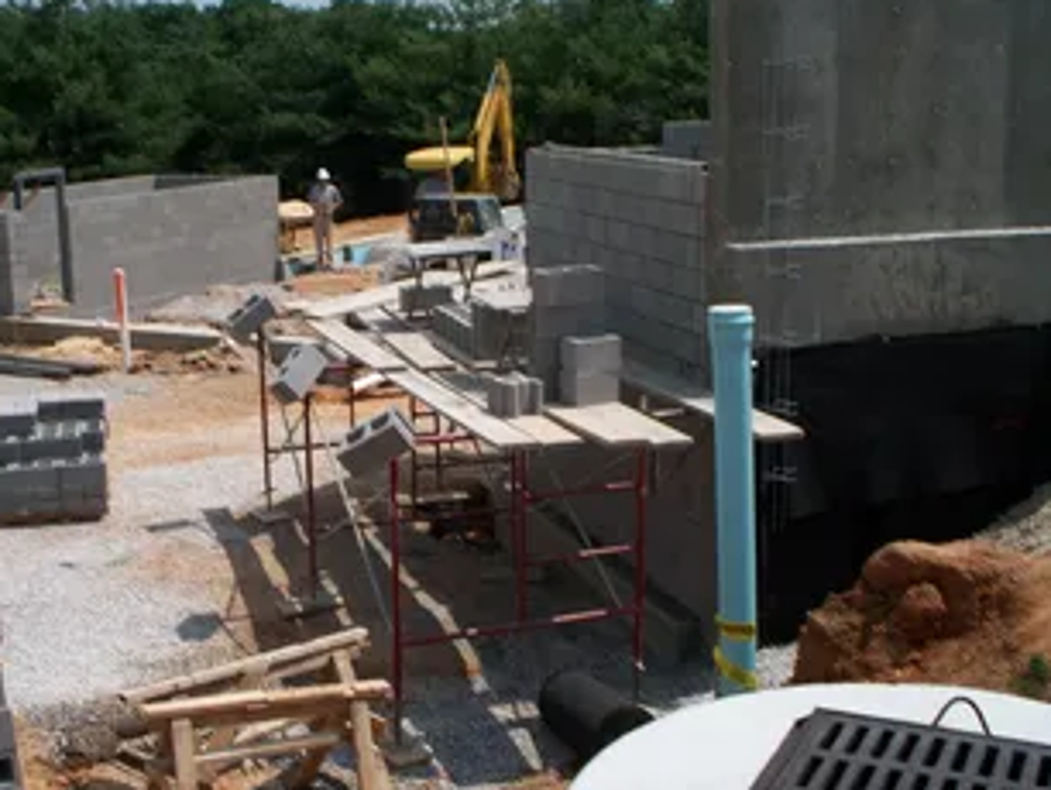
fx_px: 1428
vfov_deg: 30.9
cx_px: 371
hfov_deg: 40.0
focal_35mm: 47
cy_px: 368
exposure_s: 1/640
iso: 64
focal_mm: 7.54
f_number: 5
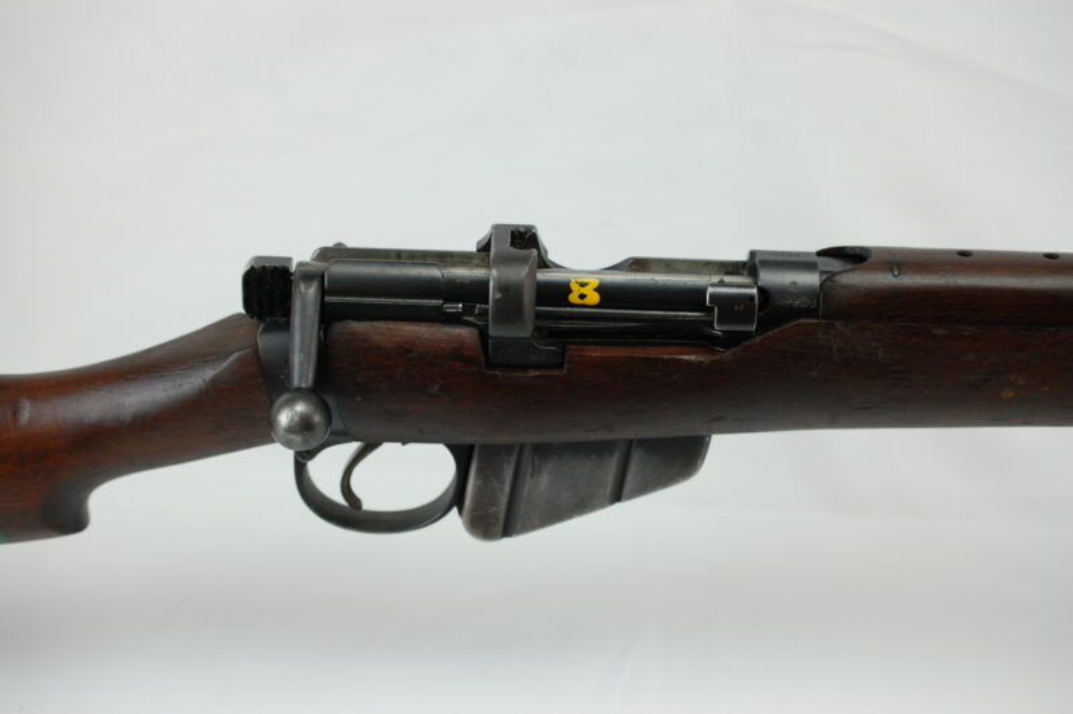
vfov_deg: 22.6
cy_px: 357
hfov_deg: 33.4
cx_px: 536
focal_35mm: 60
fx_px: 1787
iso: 400
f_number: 4
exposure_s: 1/60
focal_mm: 40
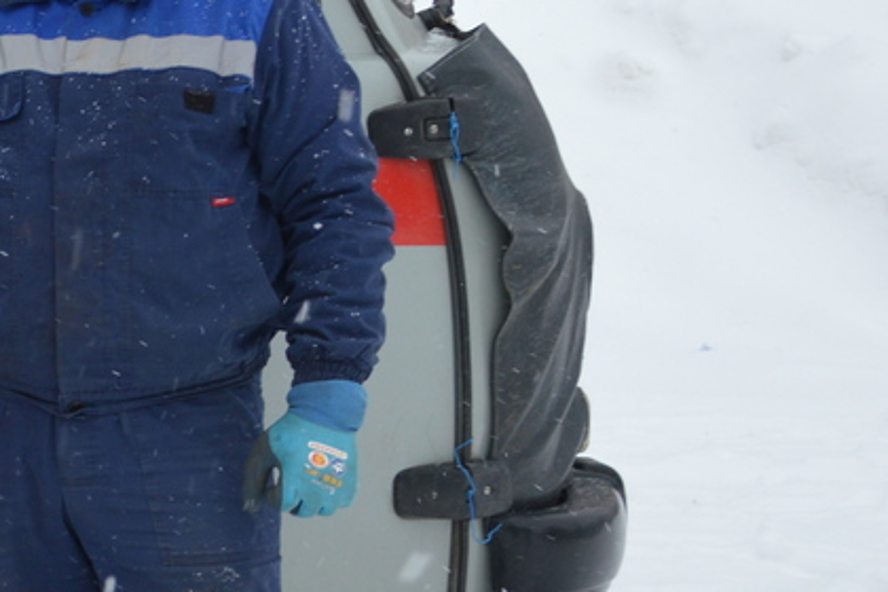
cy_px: 101
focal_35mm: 137
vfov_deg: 10.0
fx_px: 3379
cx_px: -746
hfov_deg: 13.4
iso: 160
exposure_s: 1/125
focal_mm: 24
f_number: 5.6
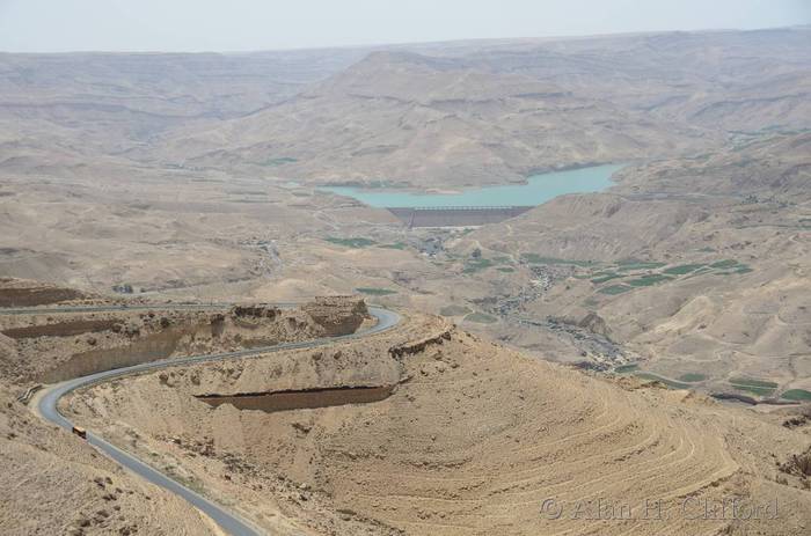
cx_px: 406
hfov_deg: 32.0
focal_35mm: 63
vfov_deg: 21.5
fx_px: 1416
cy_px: 268
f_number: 5.6
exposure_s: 1/320
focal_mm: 42
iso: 100
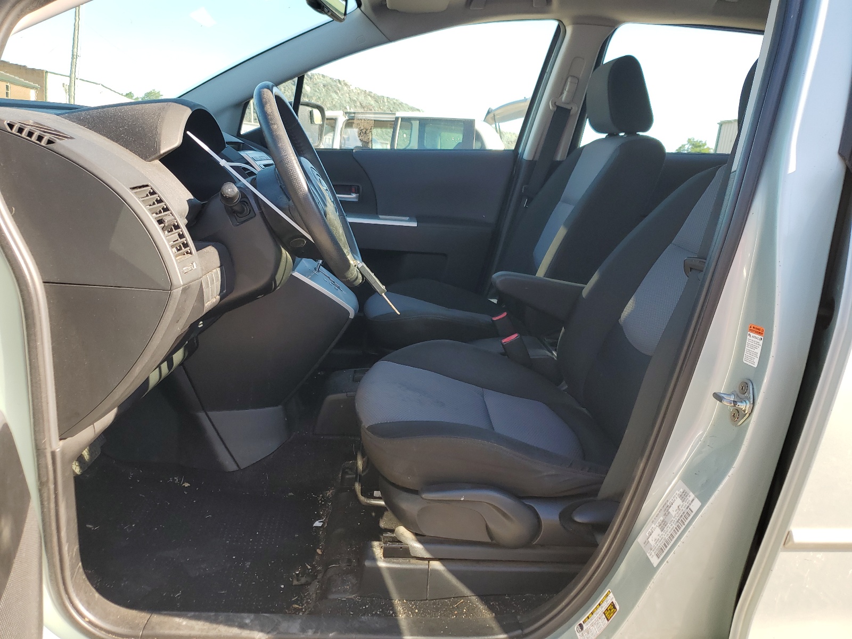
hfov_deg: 67.3
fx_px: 640
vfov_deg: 53.1
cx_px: 426
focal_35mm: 26
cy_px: 320
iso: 50
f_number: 1.5
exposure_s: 1/400
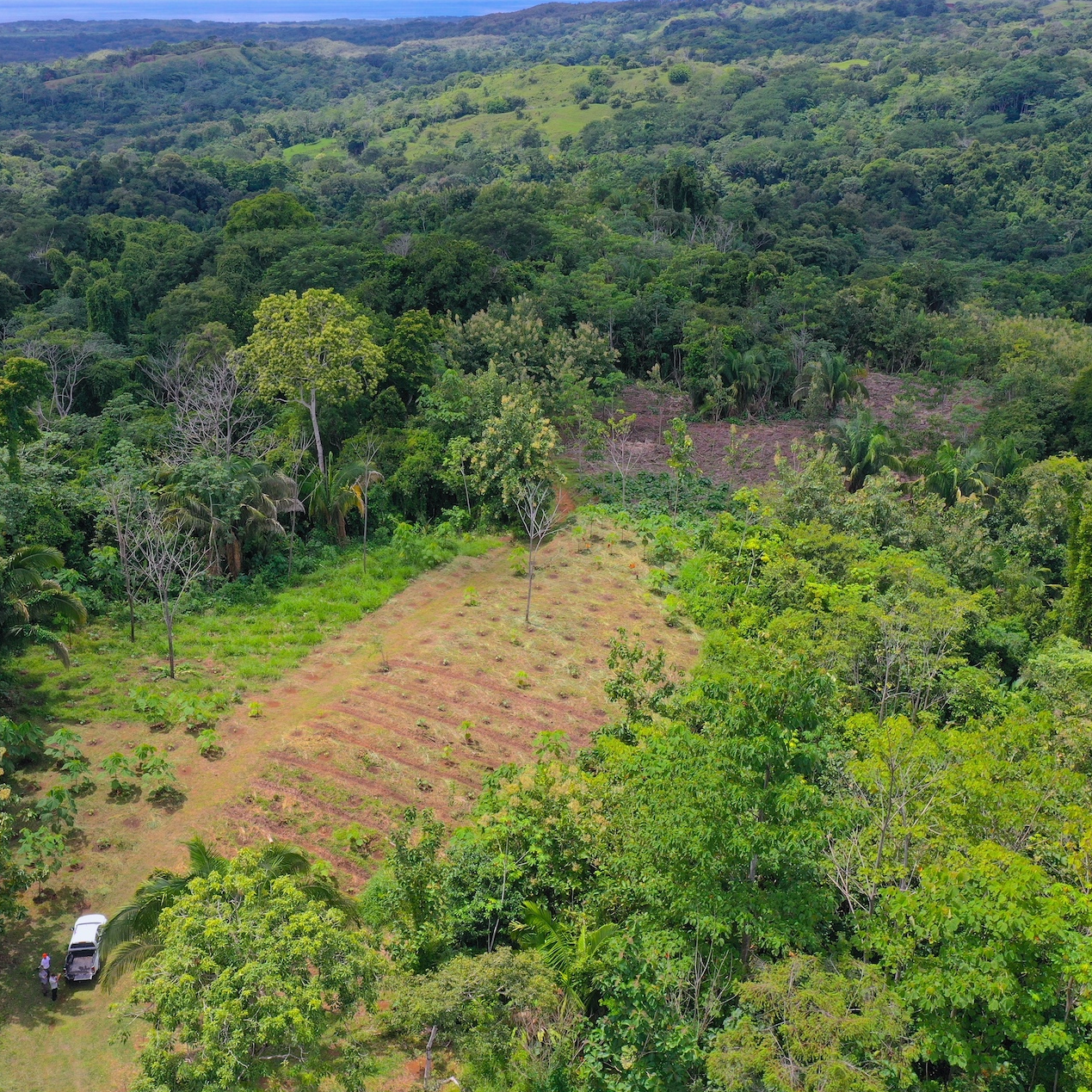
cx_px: 474
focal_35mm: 36
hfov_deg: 45.9
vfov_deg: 46.0
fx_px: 1285
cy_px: 546
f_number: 5.6
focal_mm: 10.26
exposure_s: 1/400
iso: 100
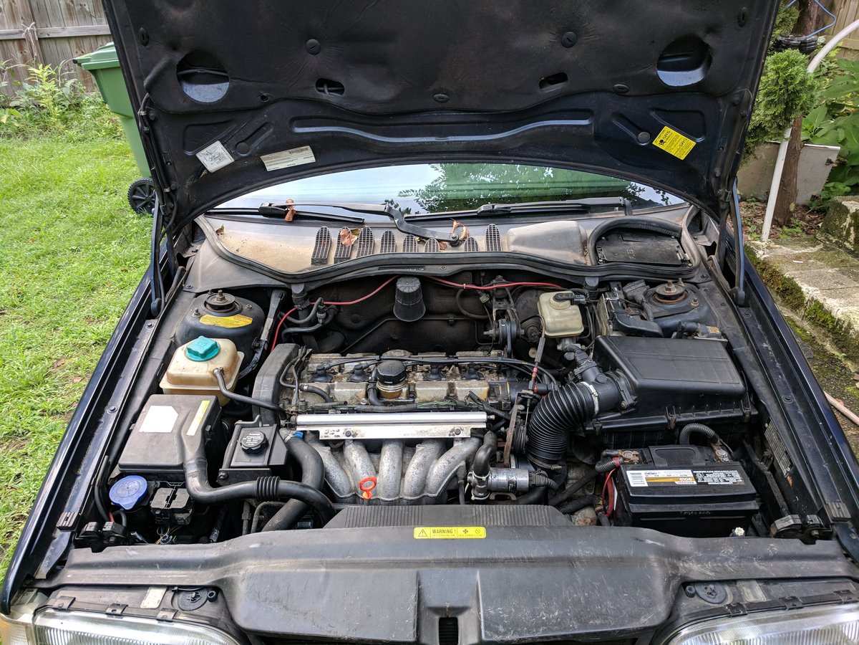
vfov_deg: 53.1
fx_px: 645
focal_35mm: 26
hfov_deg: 67.3
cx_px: 430
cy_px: 322
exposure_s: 1/120
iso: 143
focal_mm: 4.67
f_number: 2
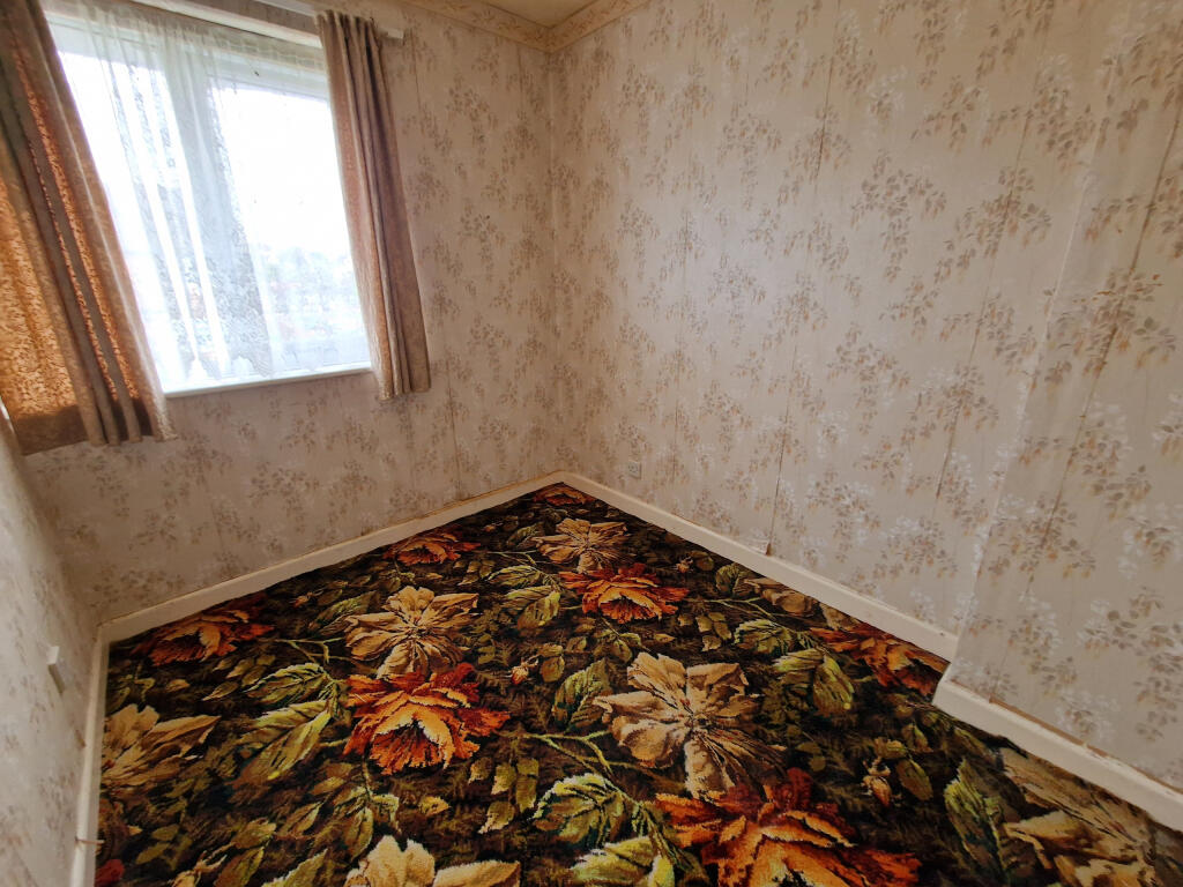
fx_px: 444
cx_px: 592
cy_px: 444
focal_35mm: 13
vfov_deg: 89.9
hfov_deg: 106.2
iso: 200
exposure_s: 1/50
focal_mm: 2.2
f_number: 2.2
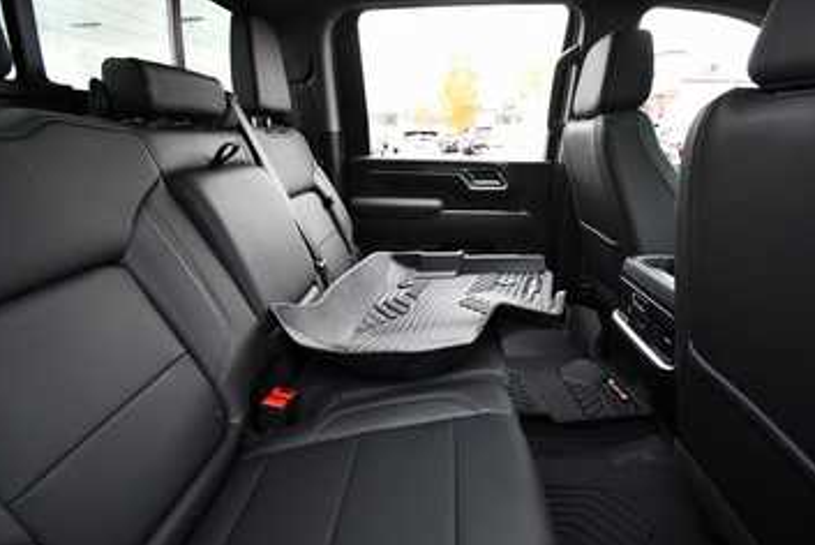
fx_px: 385
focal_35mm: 17
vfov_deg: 70.3
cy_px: 306
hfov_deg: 93.1
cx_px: 434
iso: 1250
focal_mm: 10
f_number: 4.5
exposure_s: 1/125
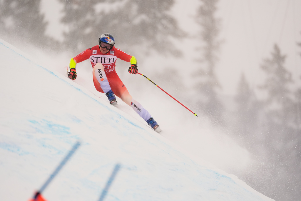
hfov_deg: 3.4
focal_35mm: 600
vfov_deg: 2.3
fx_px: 5017
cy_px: 100
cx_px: 150
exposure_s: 1/6400
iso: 500
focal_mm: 600
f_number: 4
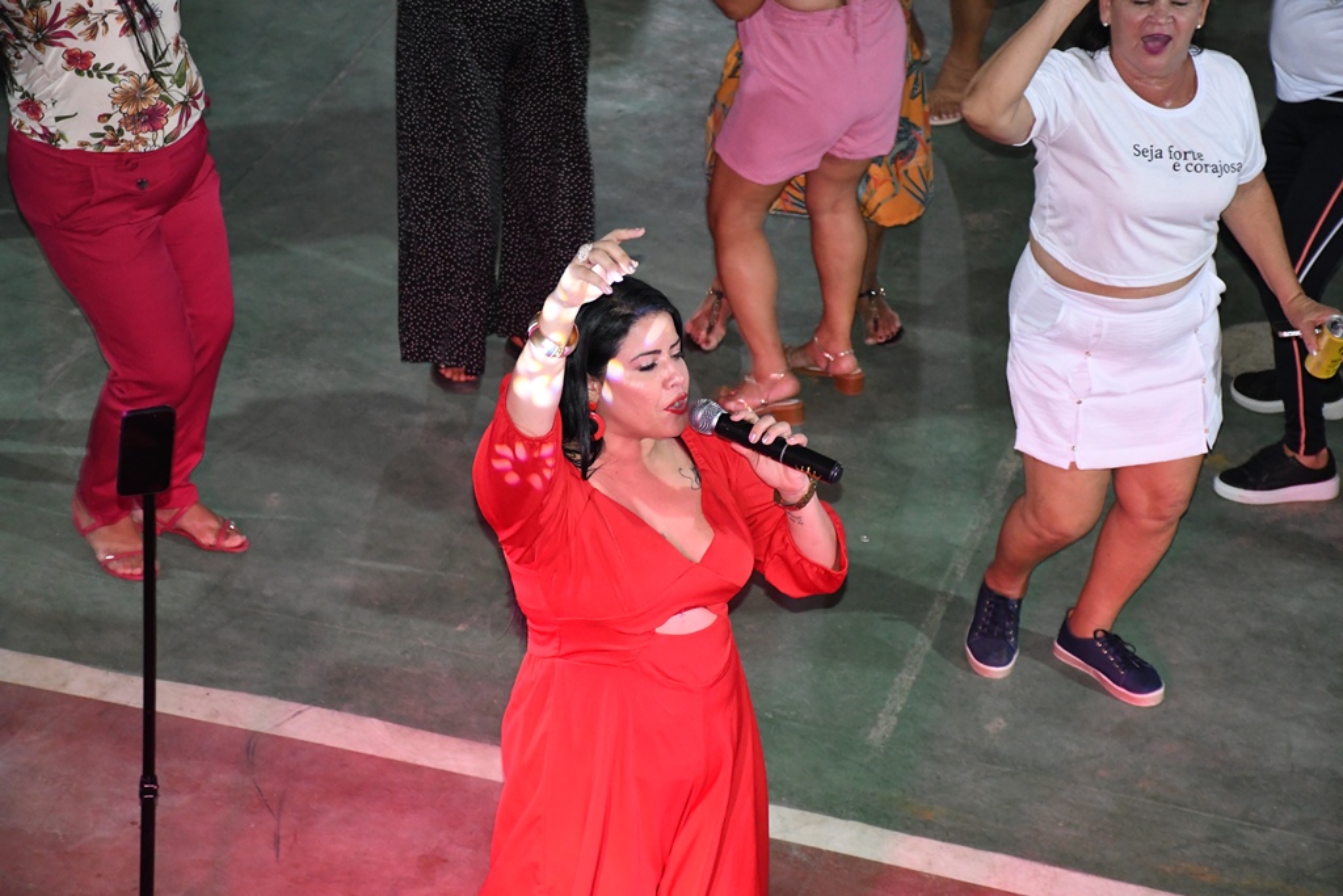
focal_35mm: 120
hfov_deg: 17.1
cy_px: 448
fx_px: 4477
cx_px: 672
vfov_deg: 11.4
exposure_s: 1/100
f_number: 5.6
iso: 4000
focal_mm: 80
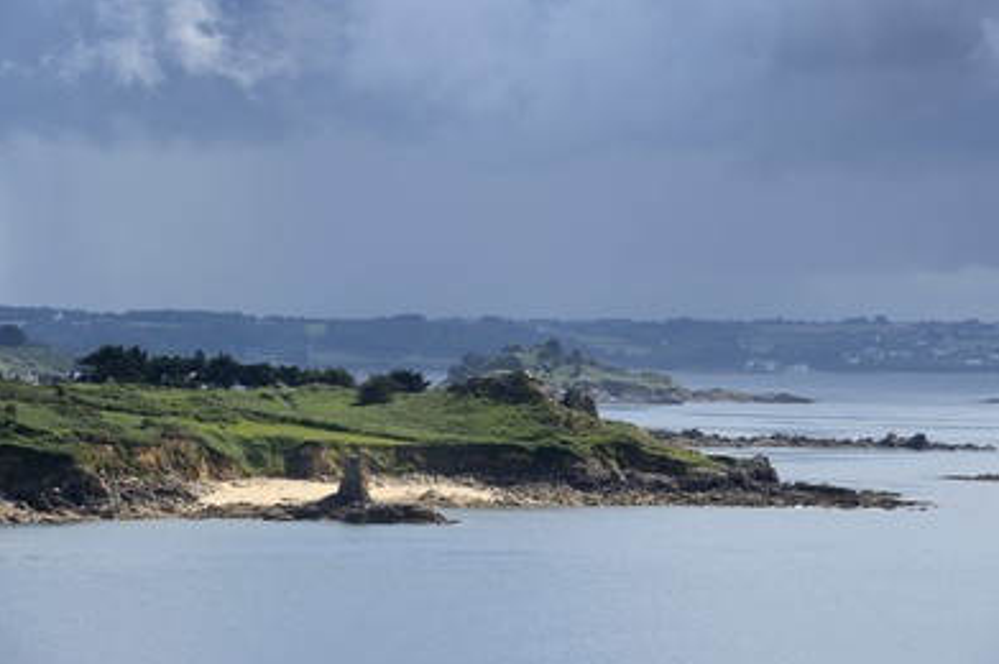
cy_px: 314
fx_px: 5961
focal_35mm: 215
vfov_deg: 6.4
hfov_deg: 9.6
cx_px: 514
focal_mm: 200
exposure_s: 1/250
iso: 200
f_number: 13
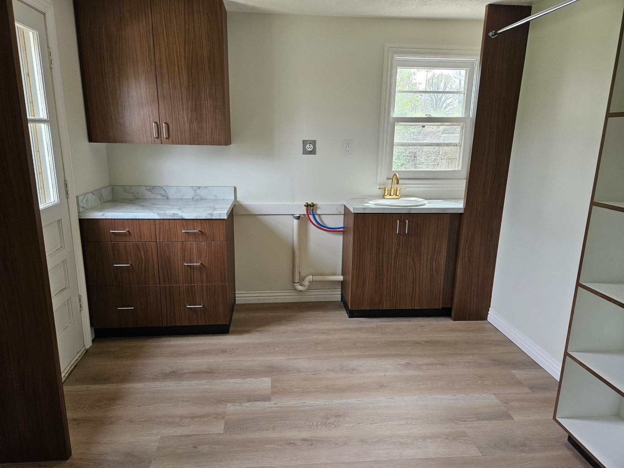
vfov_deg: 58.9
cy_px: 234
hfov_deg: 73.9
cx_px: 312
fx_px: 415
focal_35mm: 23
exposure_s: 1/207
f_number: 1.8
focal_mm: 5.4
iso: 160
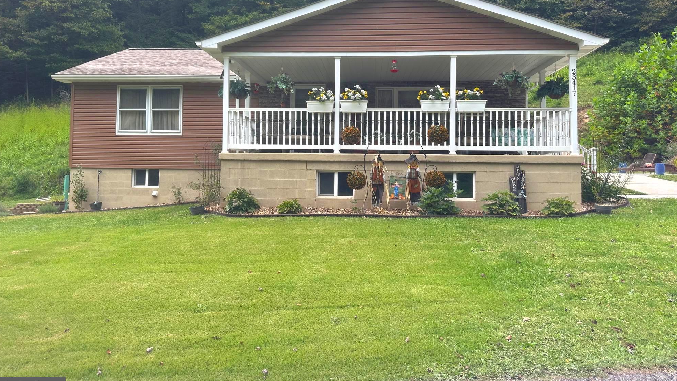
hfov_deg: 69.8
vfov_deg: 42.6
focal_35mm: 27
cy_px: 143
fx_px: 485
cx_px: 330
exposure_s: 1/503
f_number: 1.78
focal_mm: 6.86
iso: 80
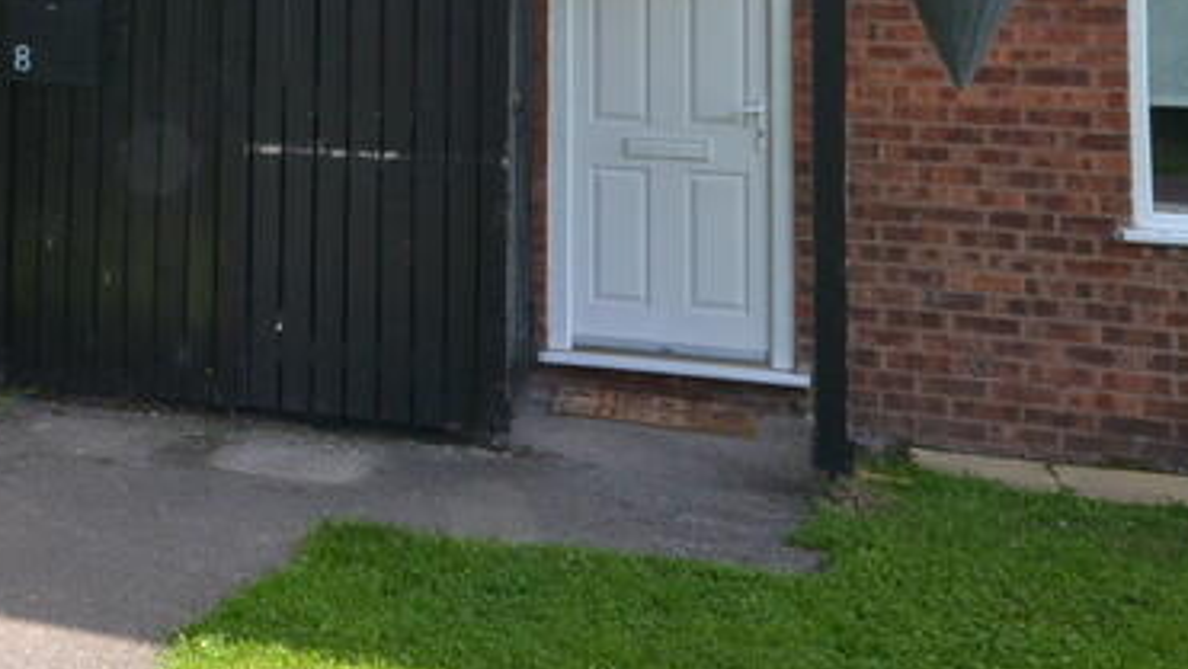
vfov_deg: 21.6
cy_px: -101
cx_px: 51
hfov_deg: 36.5
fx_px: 1639
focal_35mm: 52
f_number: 14
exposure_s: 1/40
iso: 200
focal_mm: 12
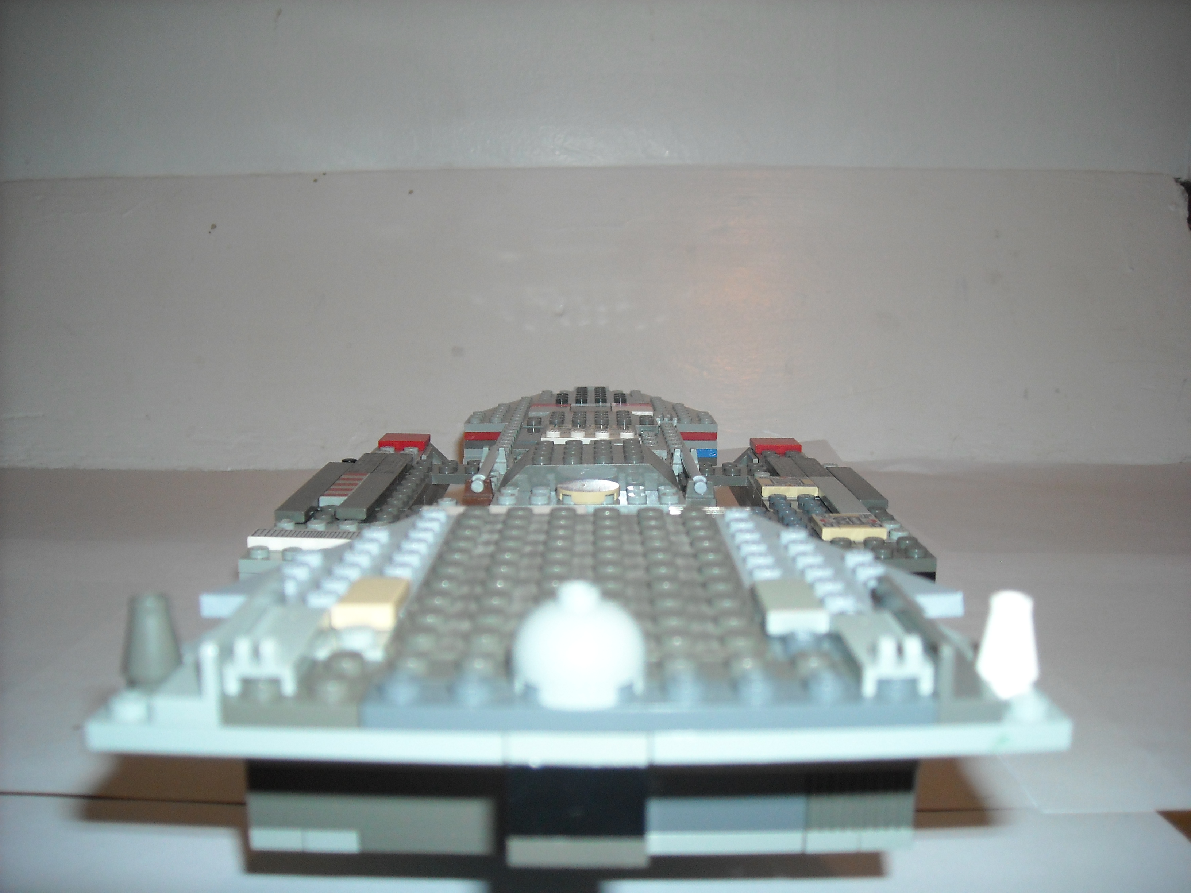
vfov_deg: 40.7
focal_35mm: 35
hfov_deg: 52.6
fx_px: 1204
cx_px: 596
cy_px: 446
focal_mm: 5.7
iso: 200
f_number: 2.8
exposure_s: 1/60
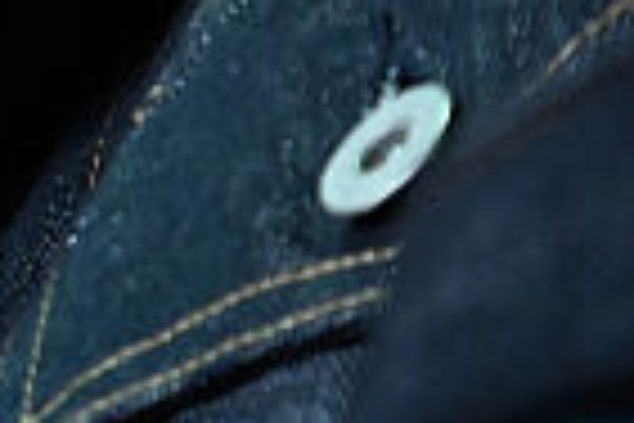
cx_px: -531
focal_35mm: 6516
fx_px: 114745
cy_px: -1062
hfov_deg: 0.3
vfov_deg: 0.2
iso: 3200
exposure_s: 1/160
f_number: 6.3
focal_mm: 600
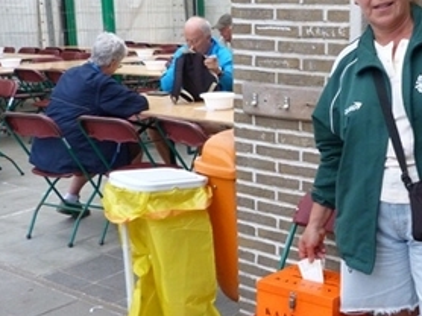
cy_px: 205
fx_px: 658
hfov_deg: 34.2
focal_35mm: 54
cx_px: 355
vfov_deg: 26.9
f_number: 2.8
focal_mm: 4.5
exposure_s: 1/60
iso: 200
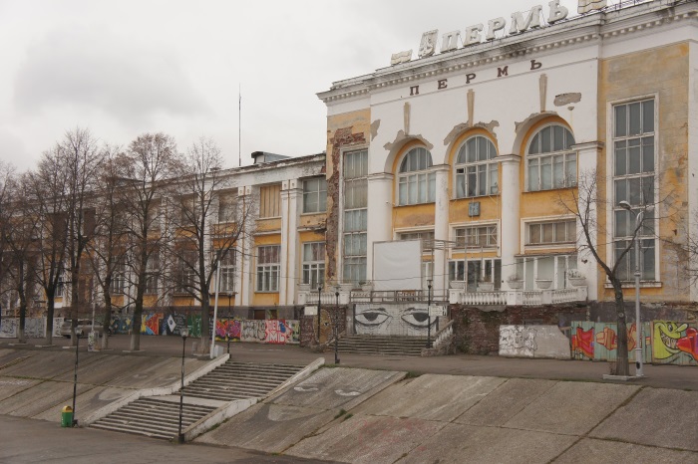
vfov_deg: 26.5
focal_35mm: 51
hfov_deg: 38.9
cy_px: 232
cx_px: 349
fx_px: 988
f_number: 8
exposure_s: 1/250
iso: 800
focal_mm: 34
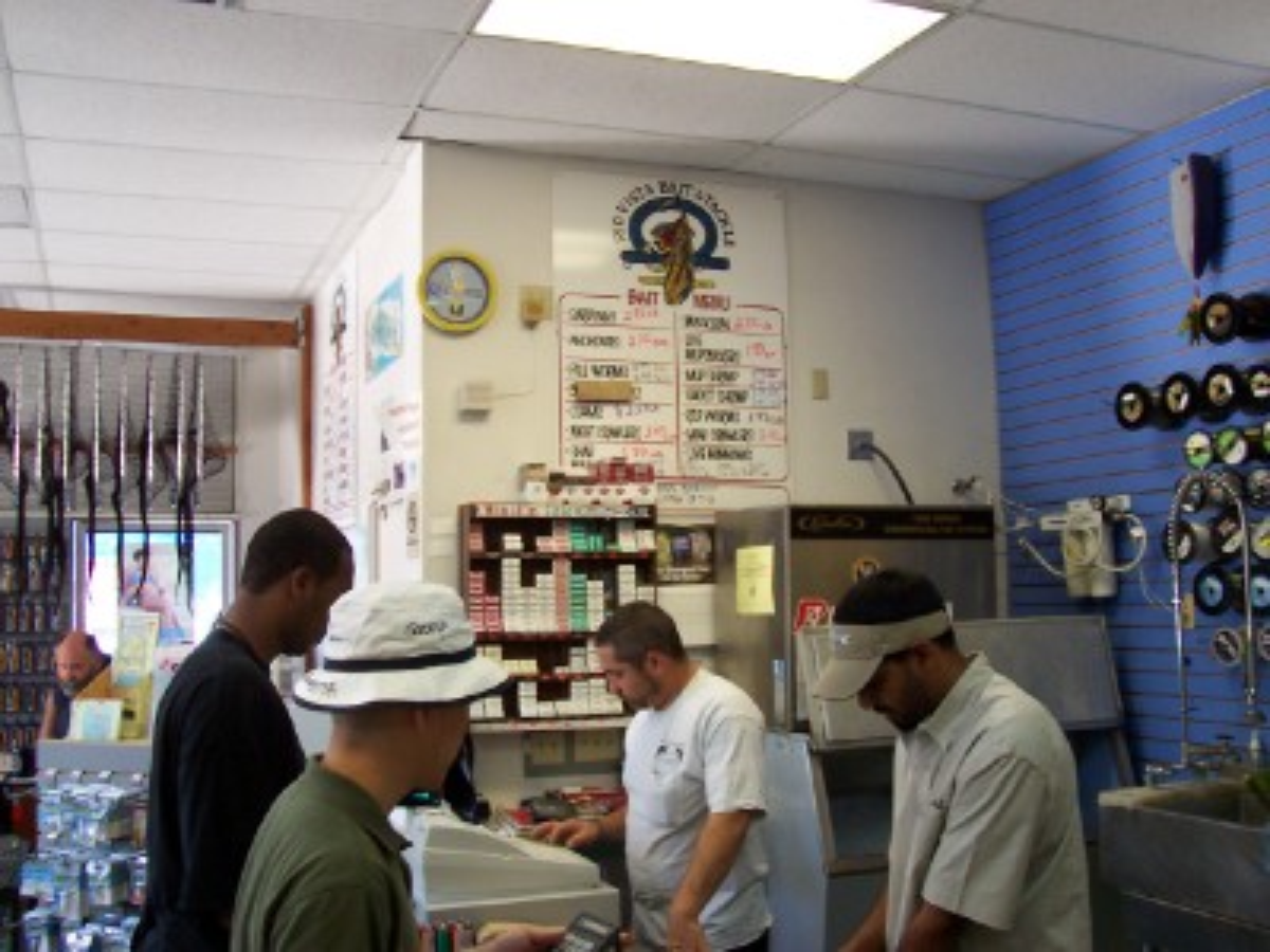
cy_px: 476
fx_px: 1357
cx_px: 635
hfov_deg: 50.1
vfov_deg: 38.7
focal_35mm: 37
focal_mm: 5.6
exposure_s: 1/30
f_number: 2.8
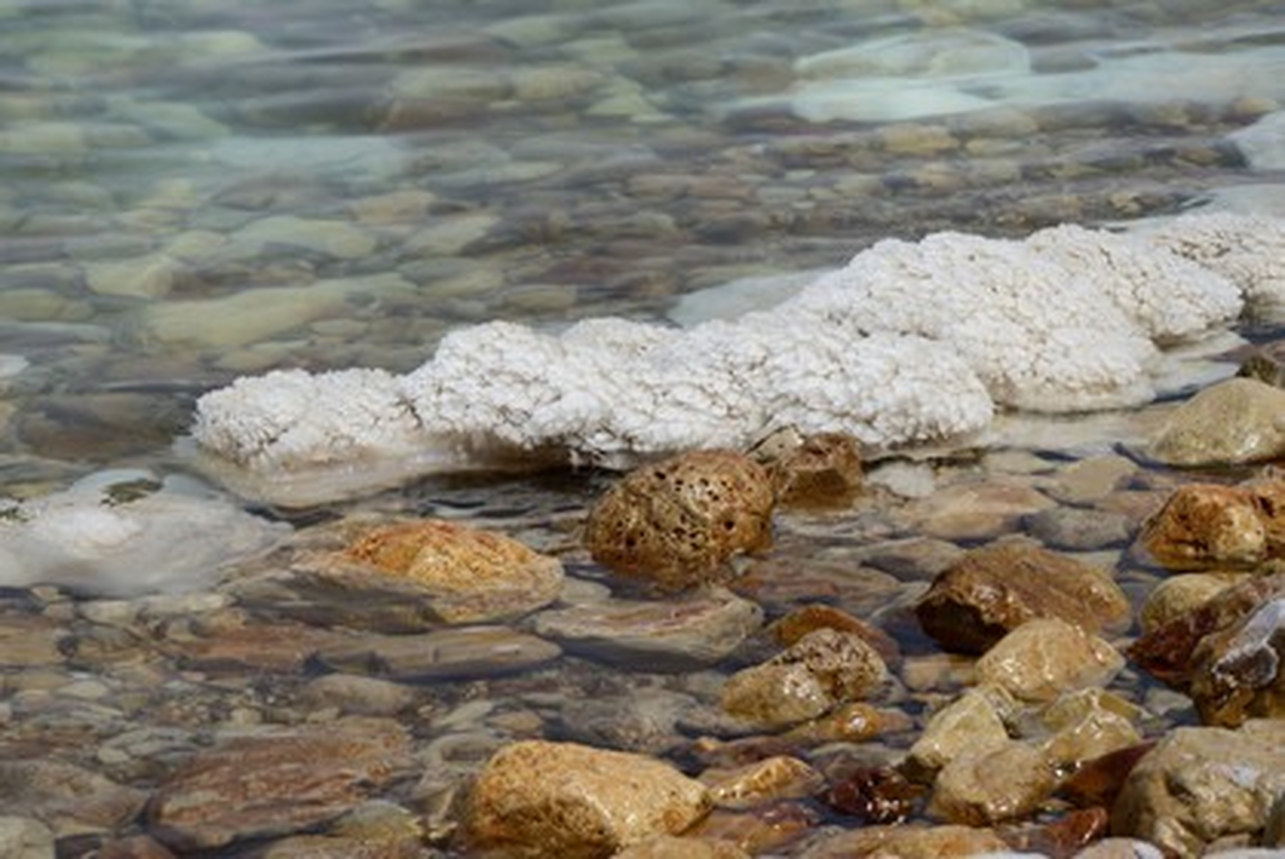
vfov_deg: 6.9
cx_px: 642
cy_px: 430
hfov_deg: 10.3
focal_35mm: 200
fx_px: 7144
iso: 100
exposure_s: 1/400
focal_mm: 200
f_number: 10
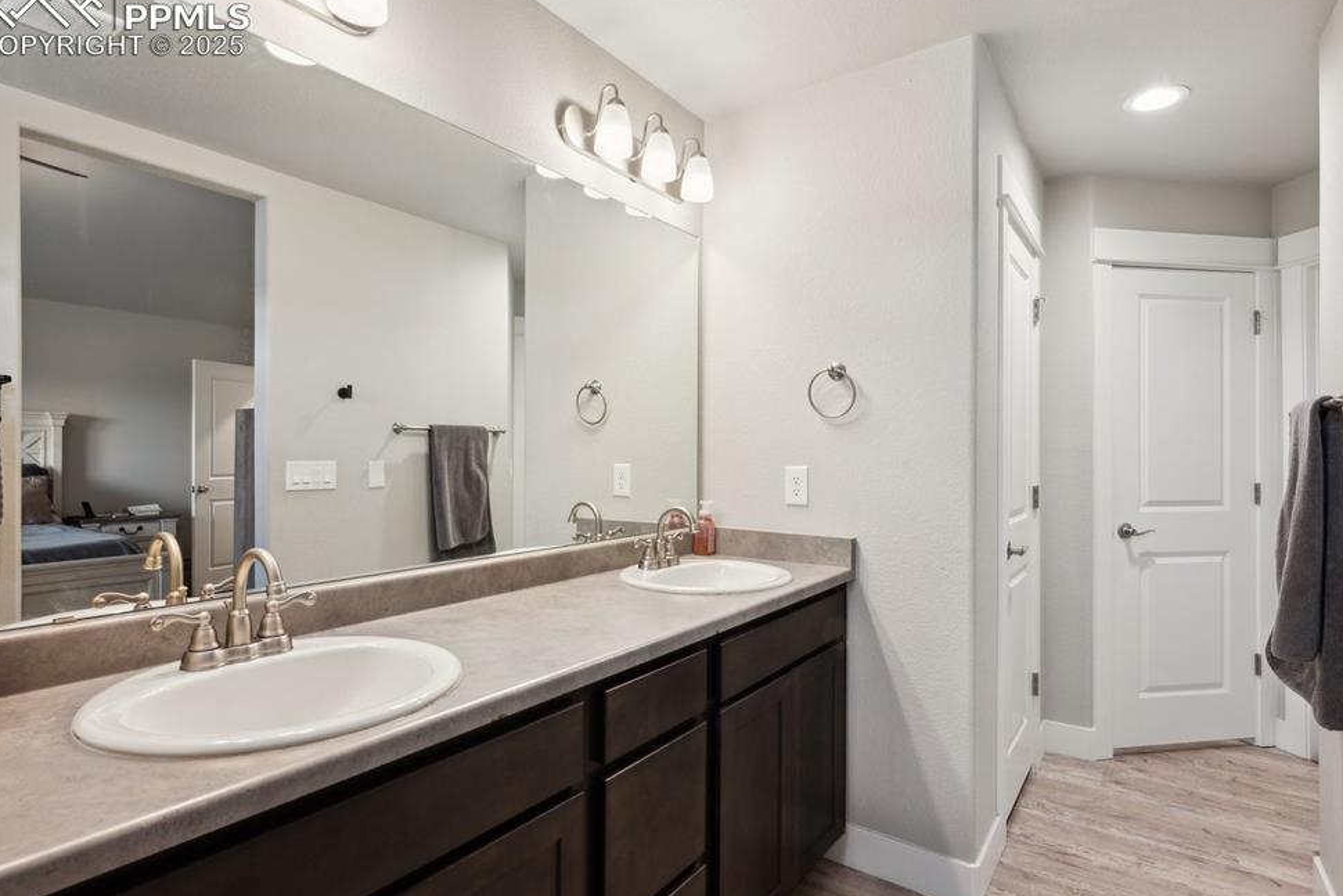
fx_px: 709
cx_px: 681
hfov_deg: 86.9
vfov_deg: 64.6
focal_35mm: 19
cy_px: 451
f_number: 13
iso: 100
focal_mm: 18
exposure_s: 1/1.25
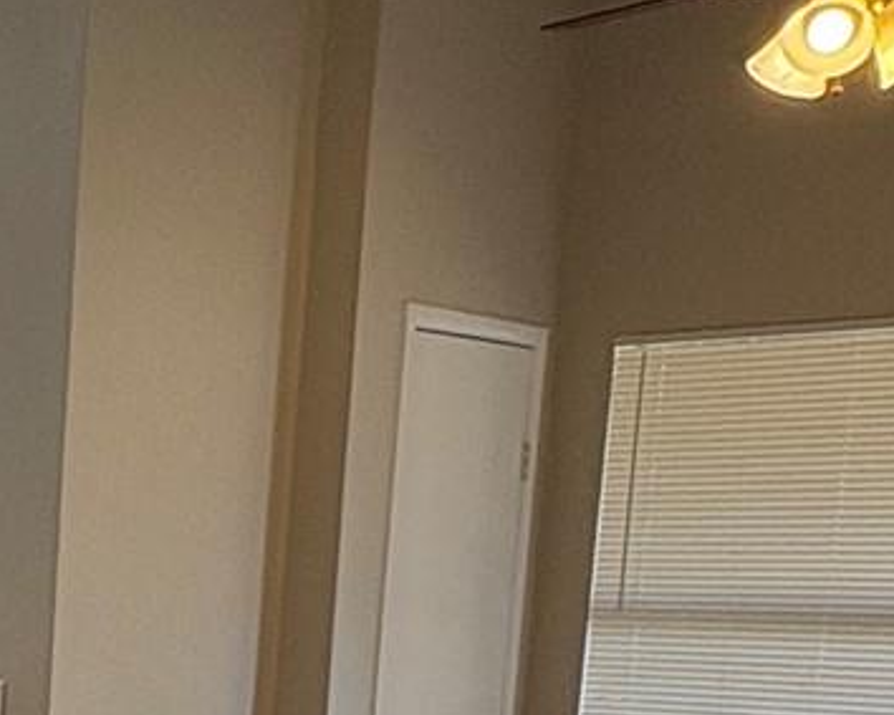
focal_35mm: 79
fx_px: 2090
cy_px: 958
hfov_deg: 21.3
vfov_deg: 18.0
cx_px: -349
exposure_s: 1/120
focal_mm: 2.22
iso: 125
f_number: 2.2
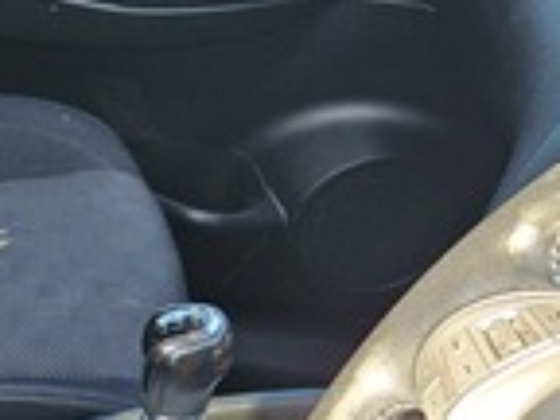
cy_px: 560
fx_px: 1650
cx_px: -276
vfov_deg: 13.9
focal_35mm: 102
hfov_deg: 17.4
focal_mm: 5.4
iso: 64
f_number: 1.8
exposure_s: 1/100
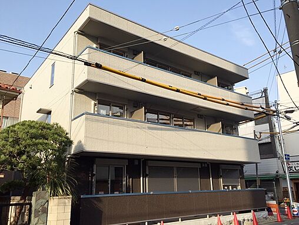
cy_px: 112
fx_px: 250
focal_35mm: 29
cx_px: 150
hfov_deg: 61.7
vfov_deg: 48.2
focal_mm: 4.15
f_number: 2.2
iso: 32
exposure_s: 1/942
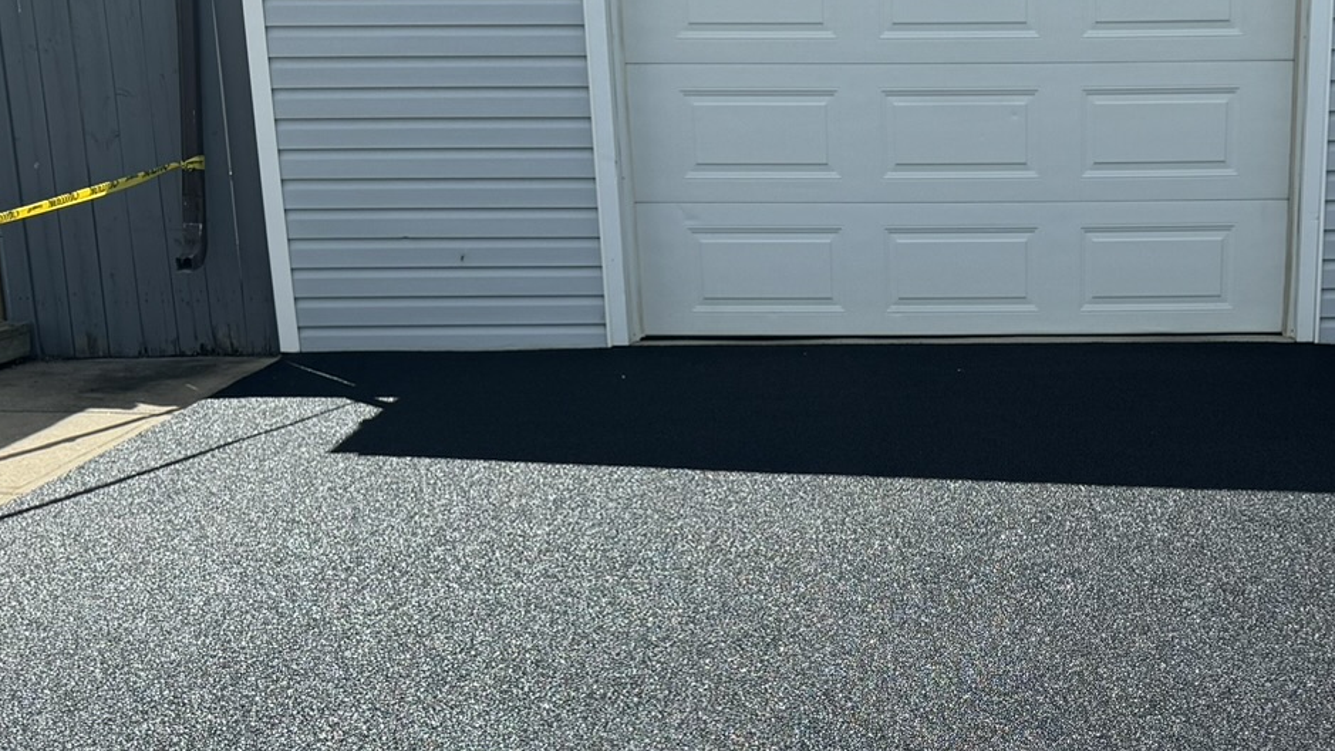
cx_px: 1001
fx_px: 2018
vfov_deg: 20.6
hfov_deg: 35.8
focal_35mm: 57
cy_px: 688
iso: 80
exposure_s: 1/2710
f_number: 1.78
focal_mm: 6.76
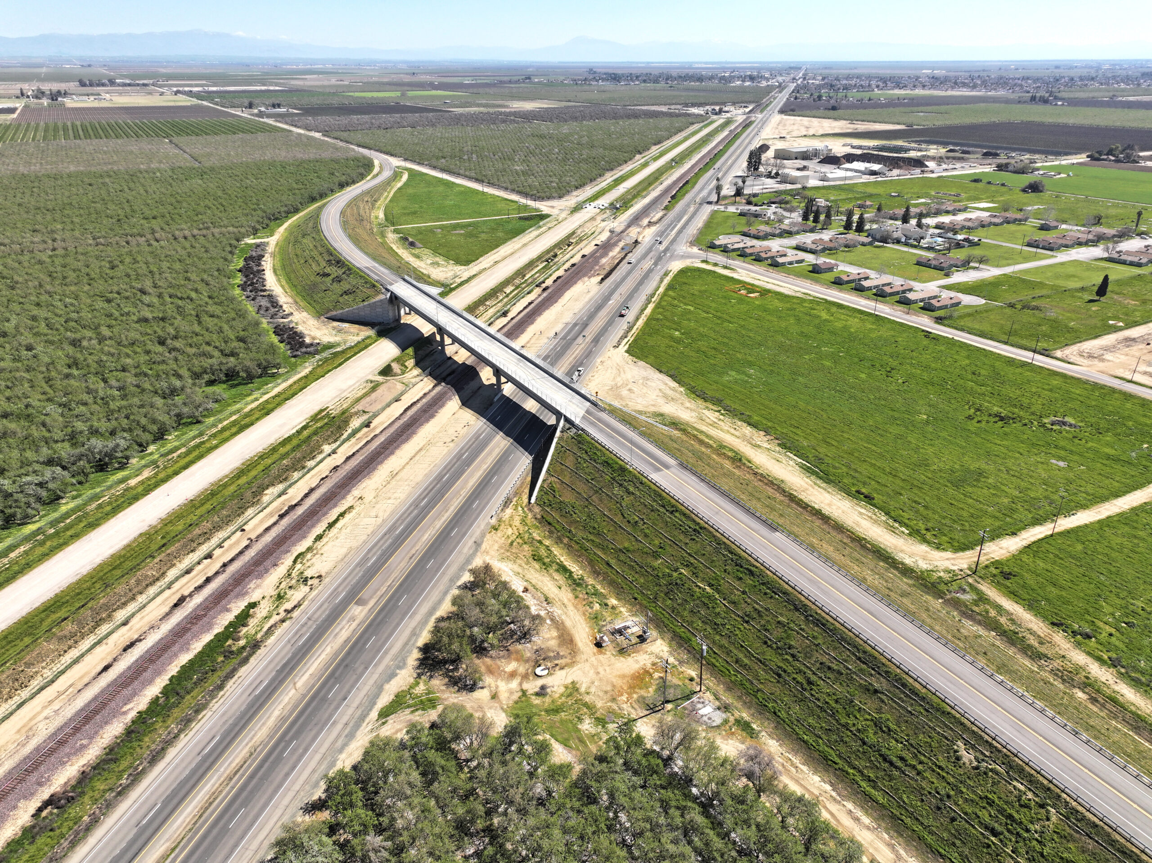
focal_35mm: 24
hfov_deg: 71.6
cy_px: 432
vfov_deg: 56.8
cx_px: 576
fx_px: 798
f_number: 2.8
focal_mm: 12.29
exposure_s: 1/1600
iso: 100
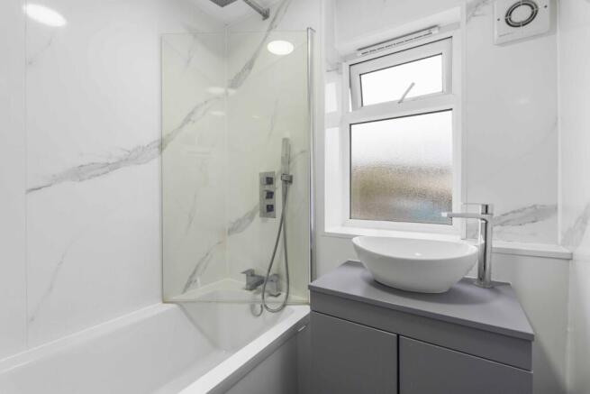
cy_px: 197
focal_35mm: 16
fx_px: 262
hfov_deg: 96.7
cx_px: 295
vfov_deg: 73.8
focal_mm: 16
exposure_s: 1/4
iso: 320
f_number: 8
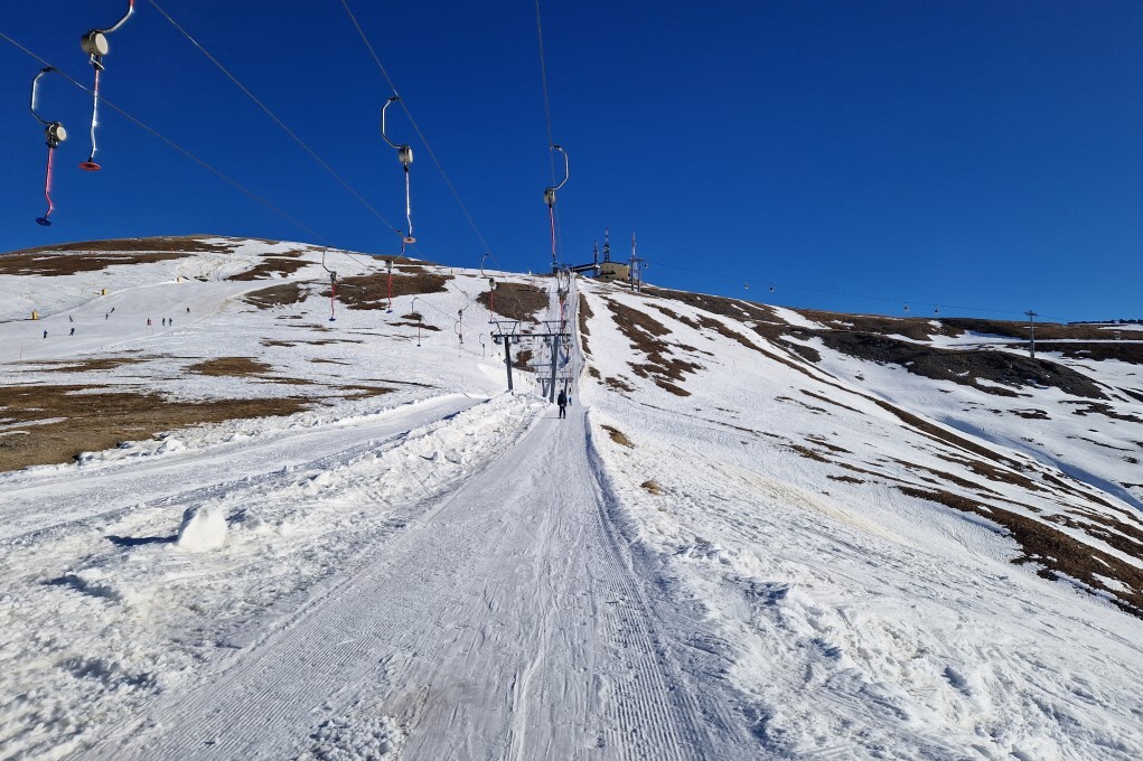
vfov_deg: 53.0
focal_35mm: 24
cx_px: 572
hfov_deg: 73.8
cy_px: 333
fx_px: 762
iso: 50
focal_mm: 5.4
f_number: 1.8
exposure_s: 1/3792
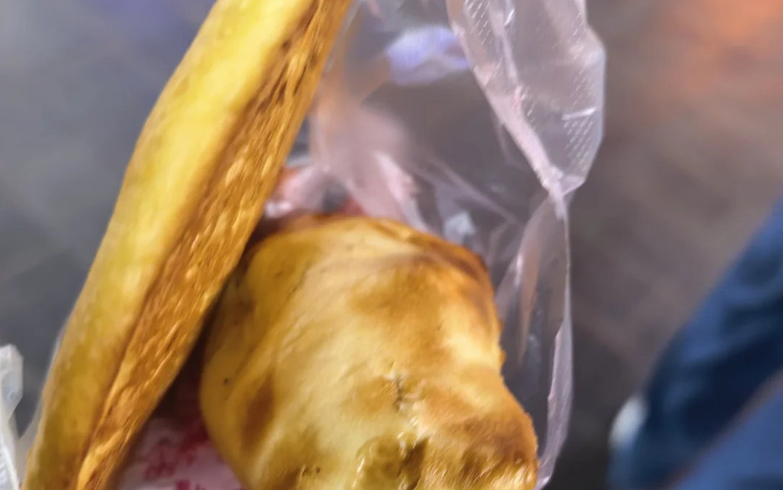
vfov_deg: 36.8
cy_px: 336
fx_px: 725
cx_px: 392
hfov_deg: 56.7
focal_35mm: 34
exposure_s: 1/50
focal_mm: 8.5
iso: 400
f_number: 1.6
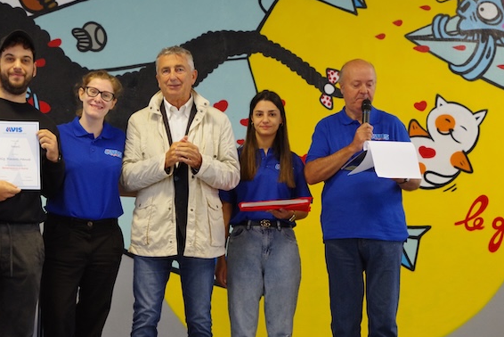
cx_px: 211
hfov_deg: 24.7
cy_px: 207
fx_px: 1149
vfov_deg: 16.7
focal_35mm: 82
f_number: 4.5
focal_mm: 58
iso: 3200
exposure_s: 1/80
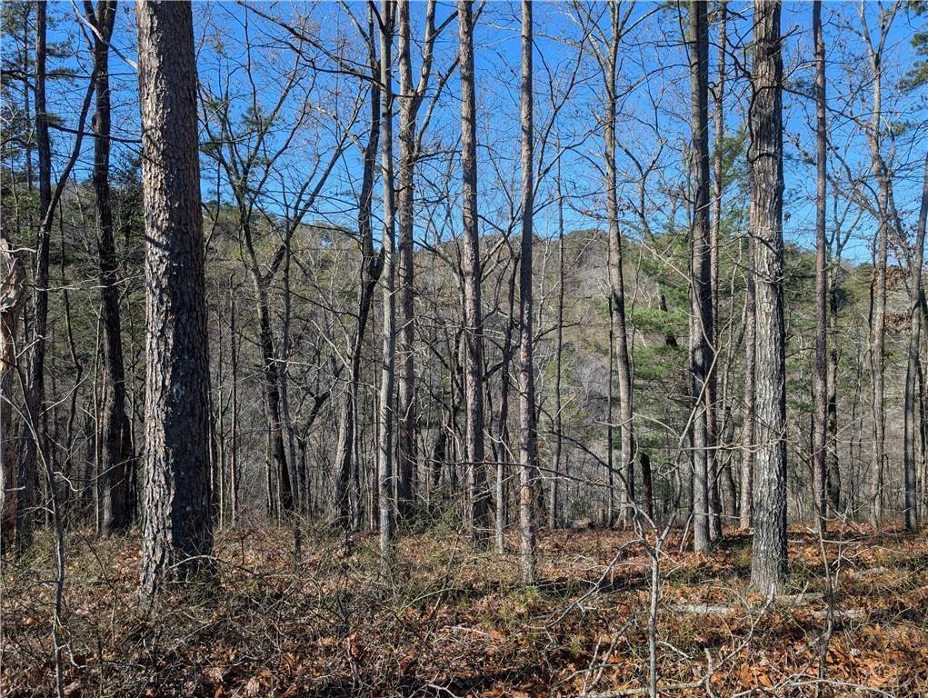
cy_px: 349
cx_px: 464
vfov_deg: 56.9
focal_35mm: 24
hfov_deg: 71.5
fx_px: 644
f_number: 1.68
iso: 19
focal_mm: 6.9
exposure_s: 1/611
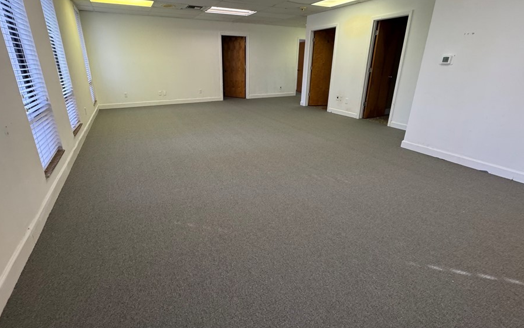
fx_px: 243
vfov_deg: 67.8
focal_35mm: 17
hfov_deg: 94.3
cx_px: 247
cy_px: 147
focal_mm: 2.22
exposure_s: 1/60
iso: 250
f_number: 2.2
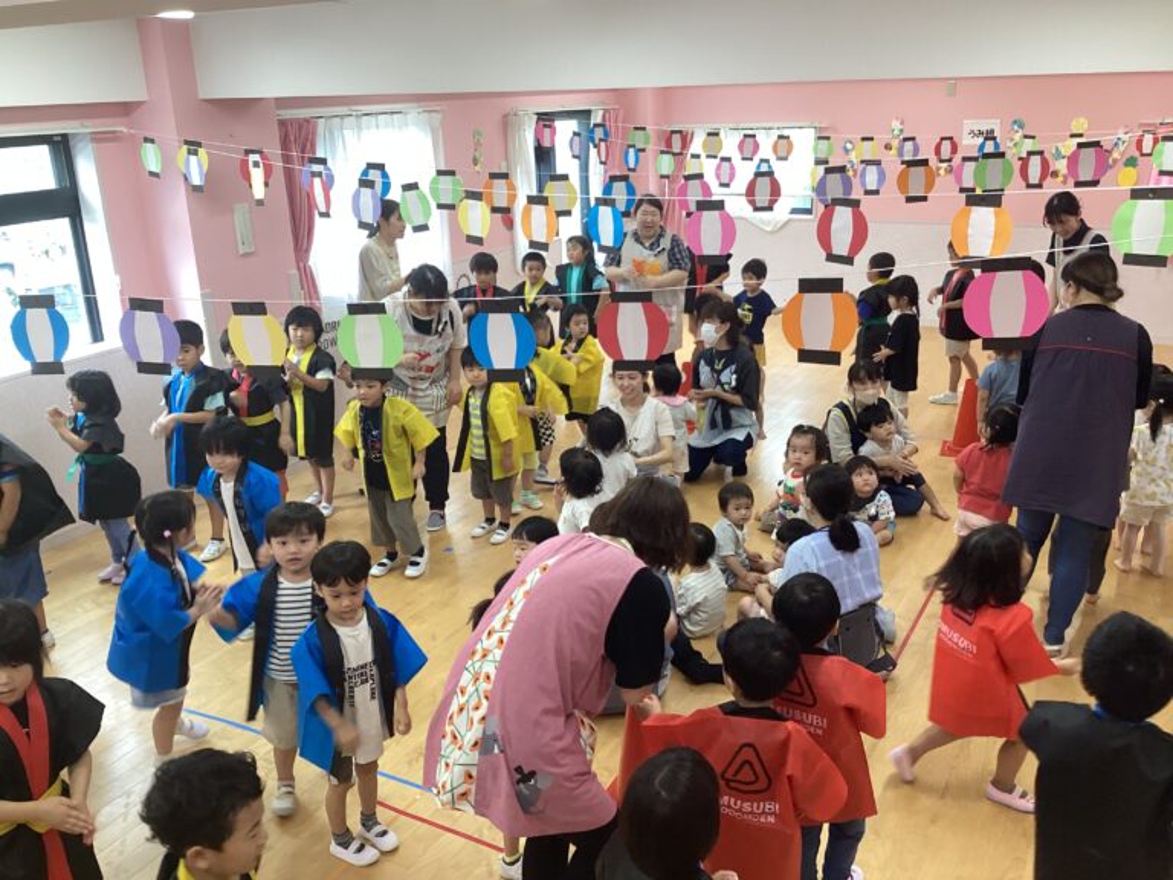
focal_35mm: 31
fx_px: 1050
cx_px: 586
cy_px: 440
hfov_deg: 58.4
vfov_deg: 45.4
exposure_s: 1/50
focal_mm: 3.3
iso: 100
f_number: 2.4
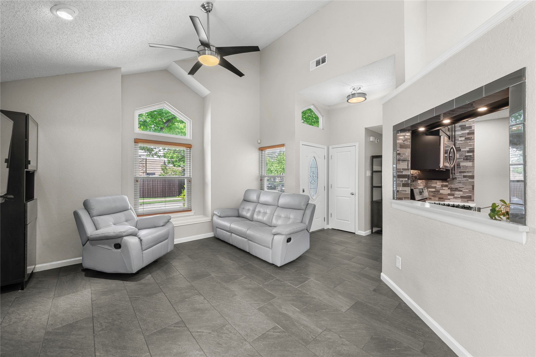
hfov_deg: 108.3
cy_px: 178
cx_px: 268
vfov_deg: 85.4
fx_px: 194
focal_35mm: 13
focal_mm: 13
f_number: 9
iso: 250
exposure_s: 1.6
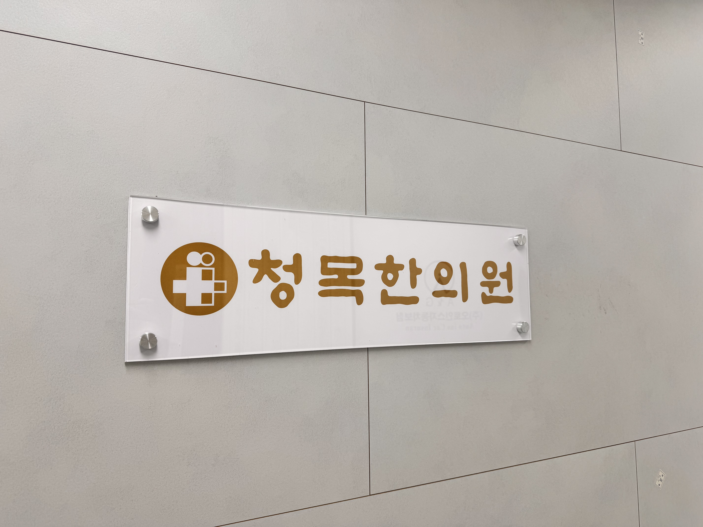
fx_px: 487
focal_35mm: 24
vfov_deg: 56.8
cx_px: 352
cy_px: 264
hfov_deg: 71.6
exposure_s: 1/132
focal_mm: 6.76
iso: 50
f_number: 1.78
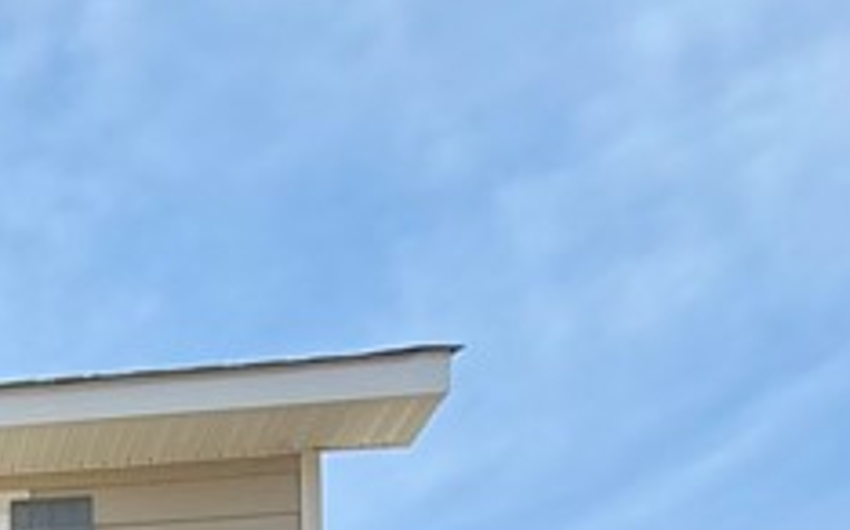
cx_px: -469
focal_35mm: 65
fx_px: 1505
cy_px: 949
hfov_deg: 23.9
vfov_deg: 16.7
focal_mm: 2.22
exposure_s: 1/1017
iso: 64
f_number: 2.2
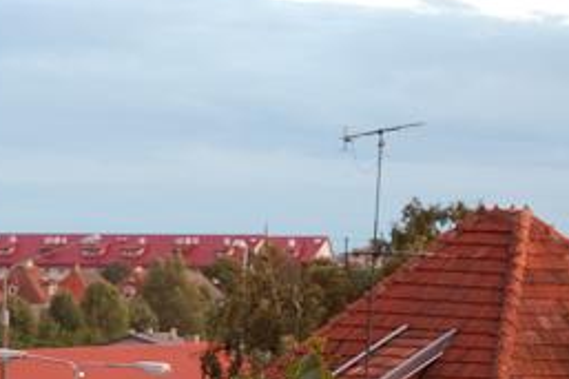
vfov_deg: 5.7
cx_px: -122
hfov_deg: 8.4
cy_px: 270
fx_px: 3814
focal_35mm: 241
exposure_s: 1/30
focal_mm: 55
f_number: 5.6
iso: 640
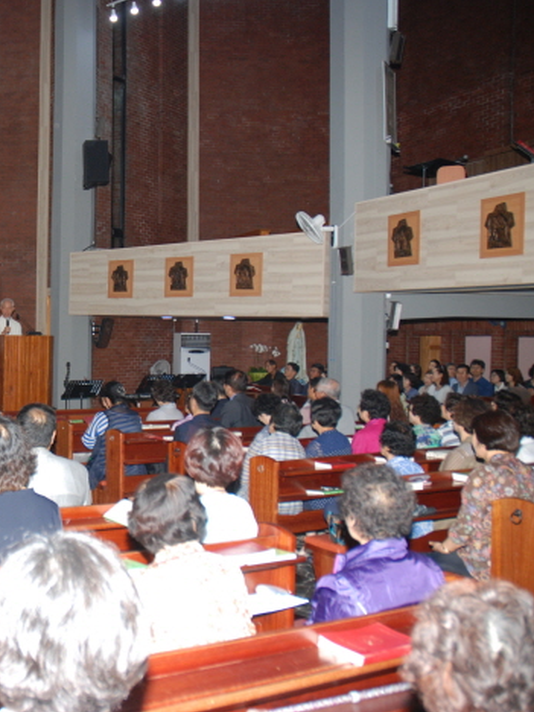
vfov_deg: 46.8
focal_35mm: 40
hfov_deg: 33.5
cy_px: 348
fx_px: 823
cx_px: 26
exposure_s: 1/60
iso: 400
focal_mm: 18
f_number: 4.5
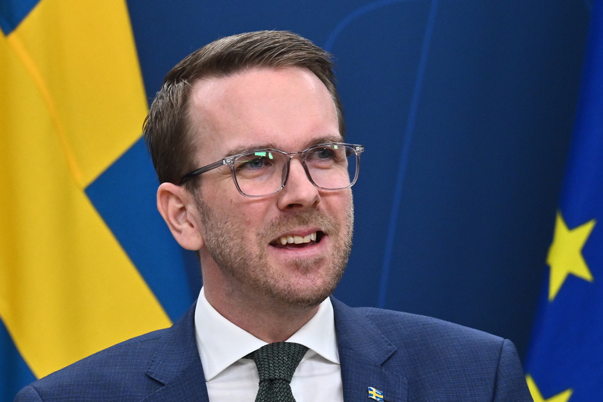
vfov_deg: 6.1
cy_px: 214
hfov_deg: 9.2
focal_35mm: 224
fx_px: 3751
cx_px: 288
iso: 2000
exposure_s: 1/320
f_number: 5
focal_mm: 200
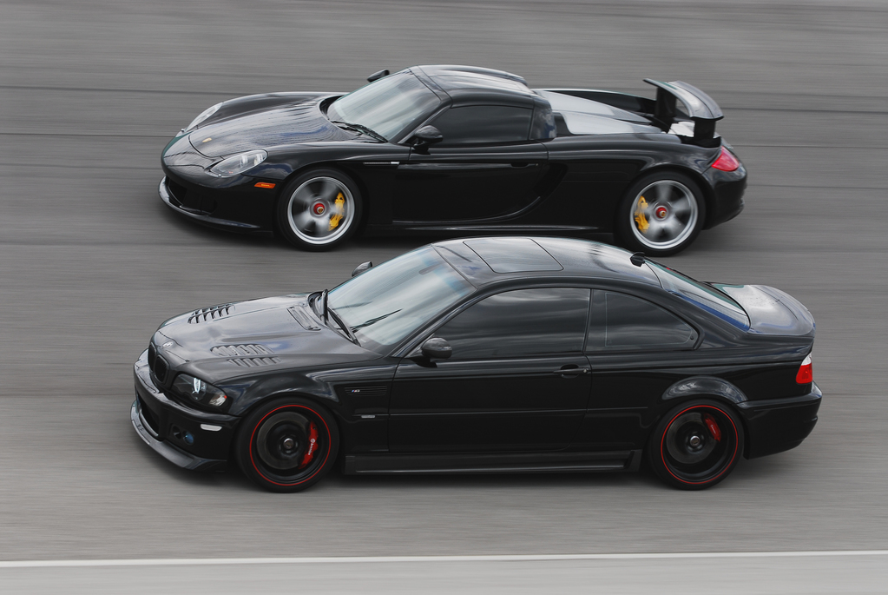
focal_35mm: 168
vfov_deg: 8.2
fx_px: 4149
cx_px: 444
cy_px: 298
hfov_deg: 12.2
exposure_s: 1/125
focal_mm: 112
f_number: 6.3
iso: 100
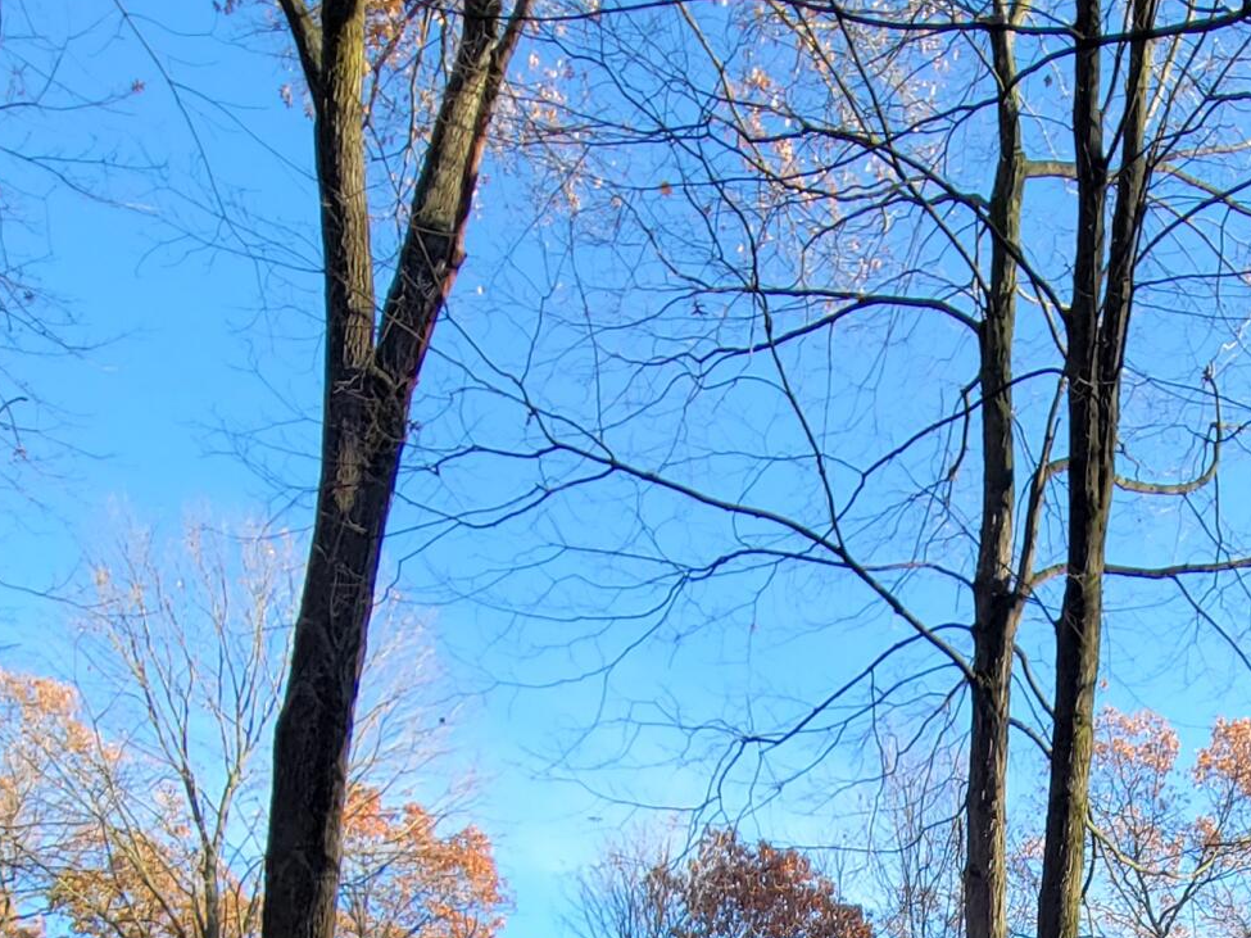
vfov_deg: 28.1
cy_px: 1288
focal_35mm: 40
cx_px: 1068
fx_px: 1445
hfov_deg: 43.7
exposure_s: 1/218
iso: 50
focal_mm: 2.2
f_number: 2.2
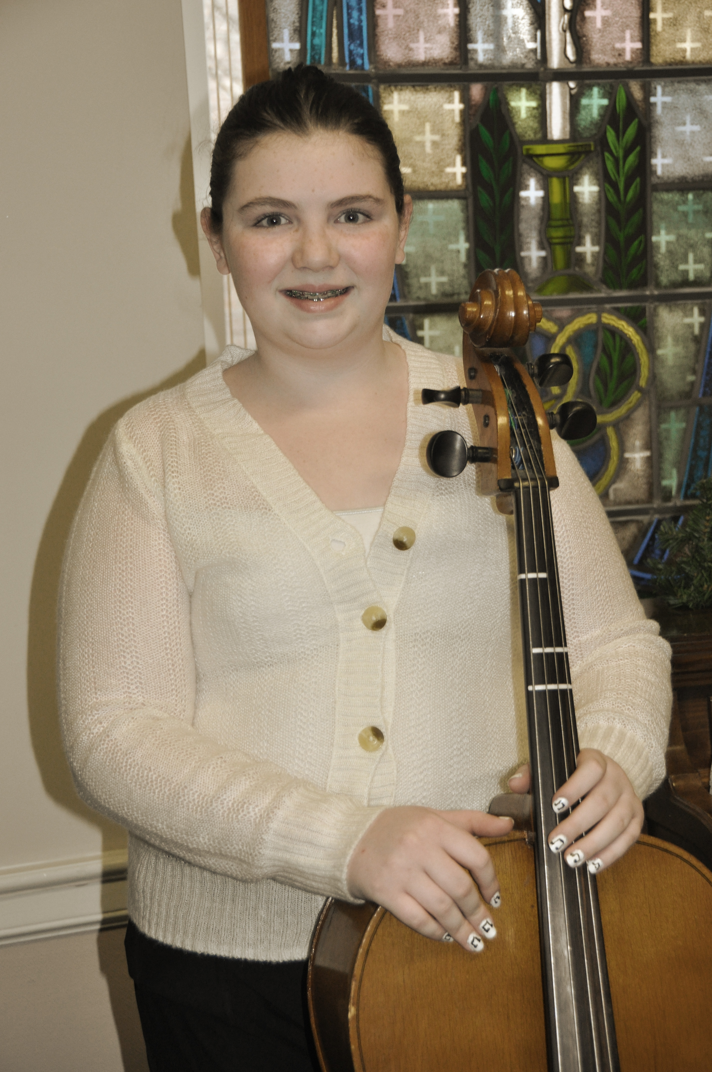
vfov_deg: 31.9
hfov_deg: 21.5
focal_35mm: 63
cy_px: 536
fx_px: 1874
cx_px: 356
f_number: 4.5
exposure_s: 1/60
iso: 800
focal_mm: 42
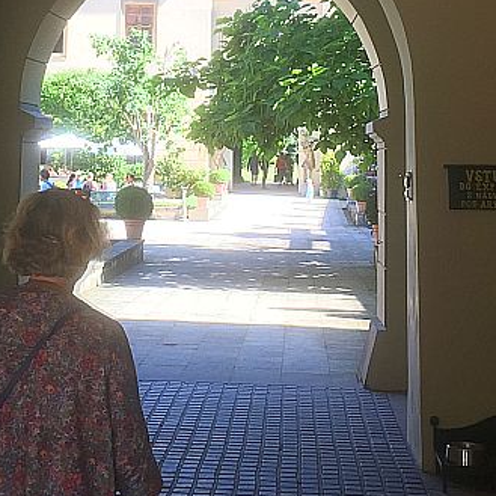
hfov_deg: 20.8
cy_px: -8
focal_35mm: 83
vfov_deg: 20.2
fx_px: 1346
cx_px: 161
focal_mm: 4.15
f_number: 2.2
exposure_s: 1/100
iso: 32
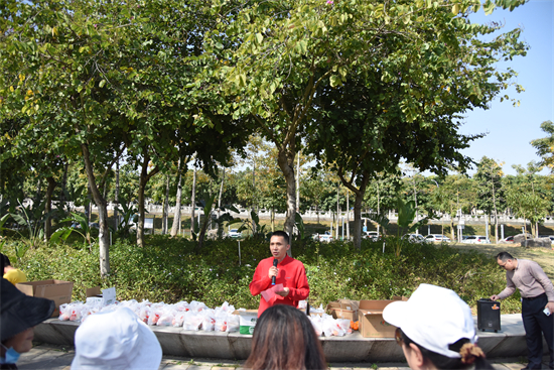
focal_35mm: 24
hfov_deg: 73.7
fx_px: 369
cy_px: 185
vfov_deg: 53.2
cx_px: 277
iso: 1600
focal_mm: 24
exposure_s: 1/6400
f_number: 4
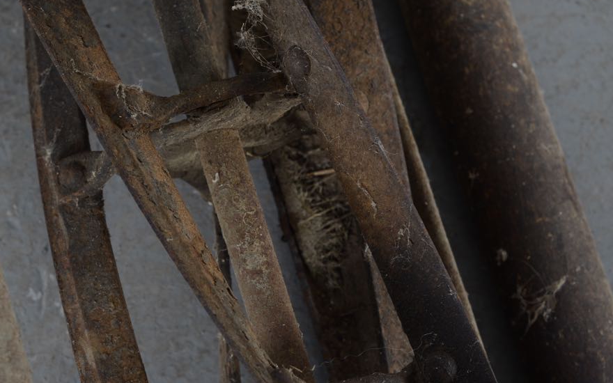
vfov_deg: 11.8
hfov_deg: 18.7
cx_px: 212
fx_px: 1854
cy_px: 267
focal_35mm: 111
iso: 100
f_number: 5.6
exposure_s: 1/125
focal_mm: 50
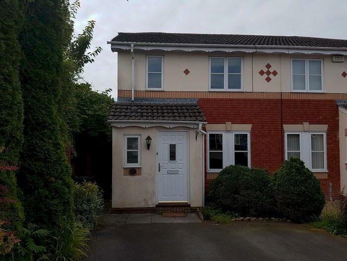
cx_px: 174
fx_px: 261
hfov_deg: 67.3
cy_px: 130
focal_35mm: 26
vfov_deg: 53.1
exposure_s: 1/1952
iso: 40
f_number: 1.7
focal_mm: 4.2
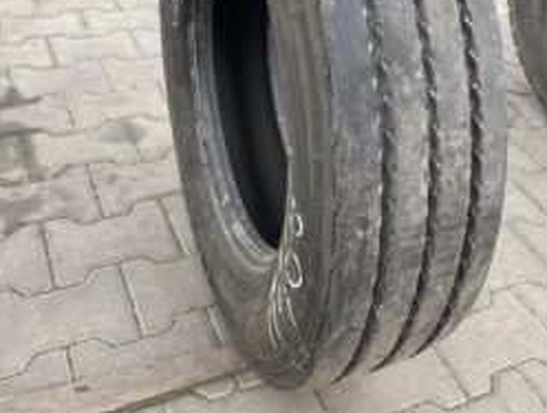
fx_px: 712
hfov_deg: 41.5
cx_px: 364
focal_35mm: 45
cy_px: 96
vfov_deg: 31.6
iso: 64
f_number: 1.8
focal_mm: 4.25
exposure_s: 1/121
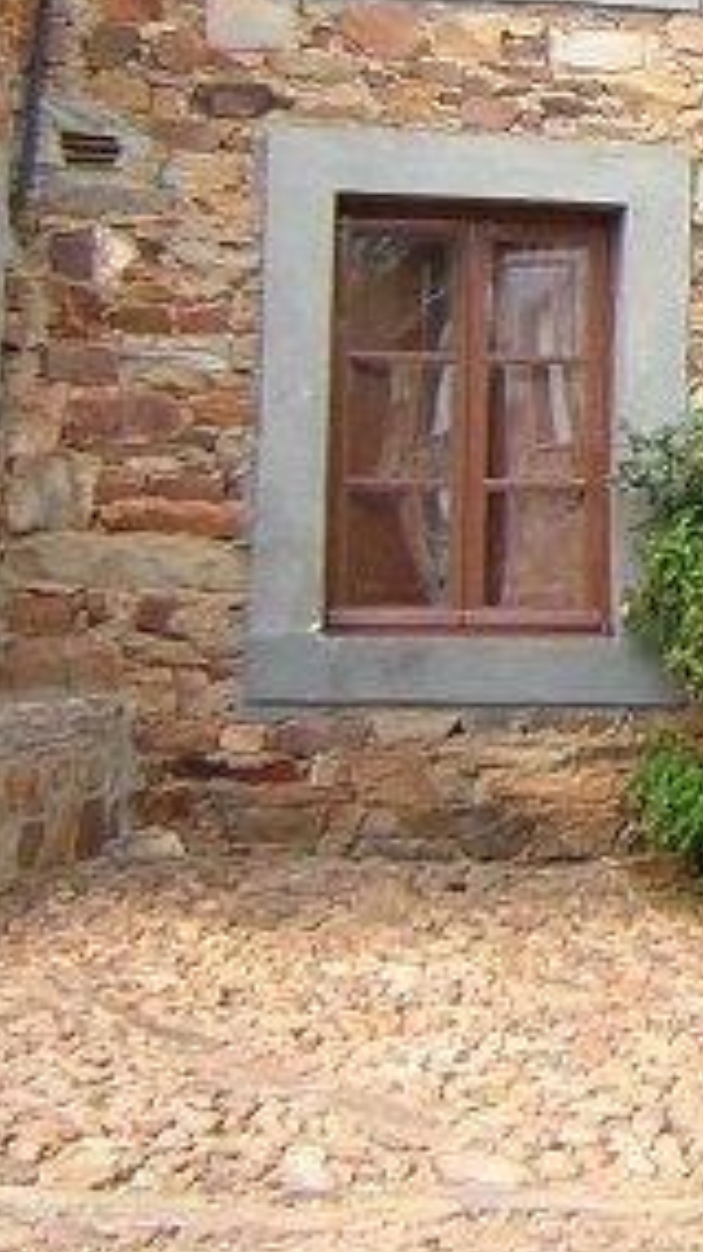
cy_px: 215
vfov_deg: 23.8
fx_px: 2921
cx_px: 1186
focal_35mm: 88
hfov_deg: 12.7
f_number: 2.6
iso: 100
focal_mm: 4.7
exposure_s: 1/220
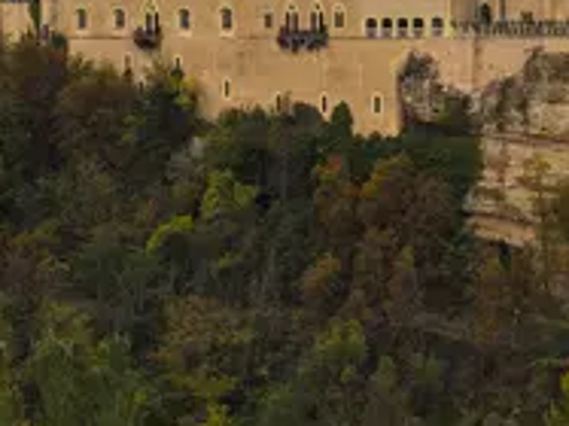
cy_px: 97
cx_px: 377
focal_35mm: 246
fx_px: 4041
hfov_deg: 8.1
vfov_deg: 6.0
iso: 100
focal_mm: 64
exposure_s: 1/320
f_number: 4.5
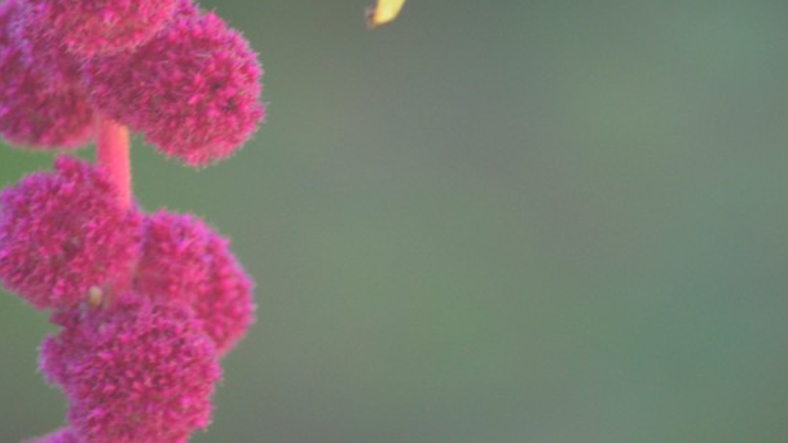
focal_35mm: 841
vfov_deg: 1.4
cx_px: 344
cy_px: 95
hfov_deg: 2.6
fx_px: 17568
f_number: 5.6
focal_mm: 300
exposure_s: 1/160
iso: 800
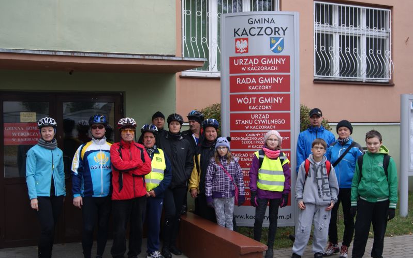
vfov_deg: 29.8
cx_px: 206
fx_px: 484
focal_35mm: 43
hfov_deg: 46.2
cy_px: 137
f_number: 5
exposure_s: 1/60
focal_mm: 28
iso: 100
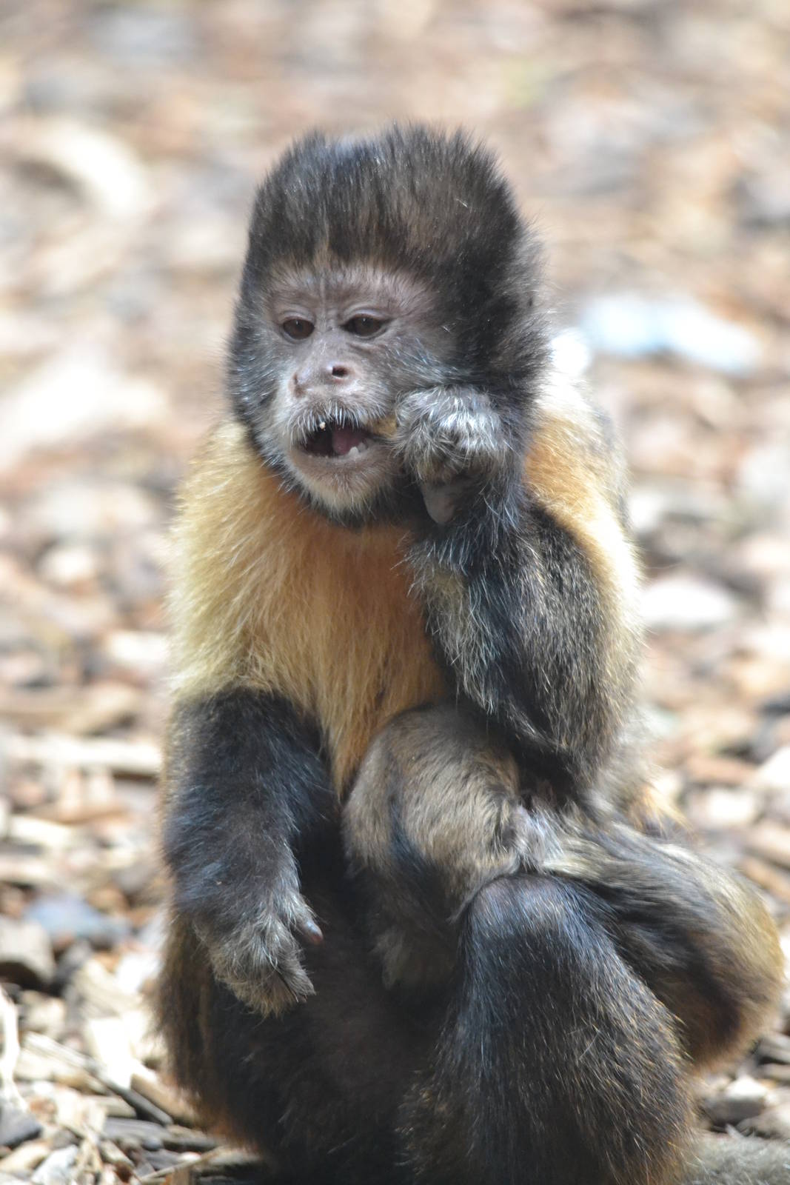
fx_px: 17276
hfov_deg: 2.6
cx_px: 395
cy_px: 592
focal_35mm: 525
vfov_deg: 3.9
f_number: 6
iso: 3200
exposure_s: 1/320
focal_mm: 350
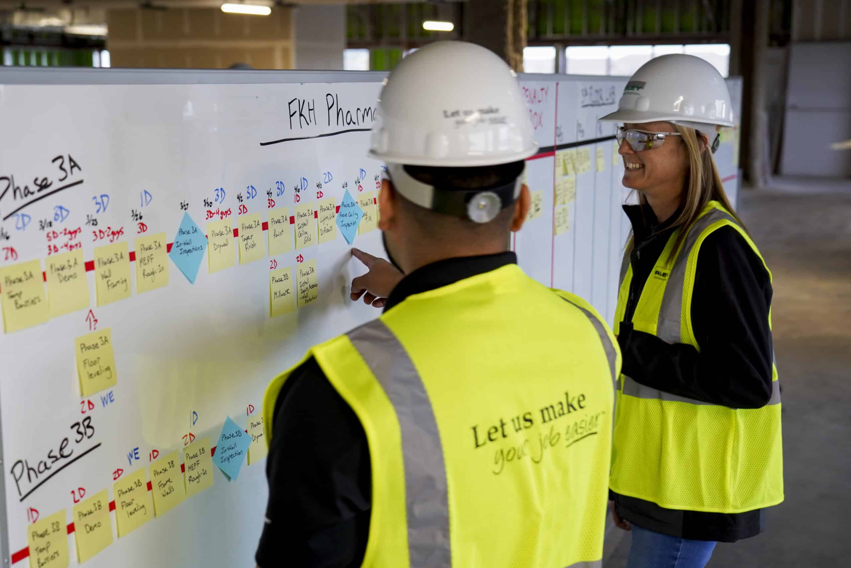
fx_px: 1182
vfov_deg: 27.0
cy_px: 284
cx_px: 426
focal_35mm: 50
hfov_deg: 39.6
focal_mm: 50
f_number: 4
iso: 800
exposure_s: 1/40
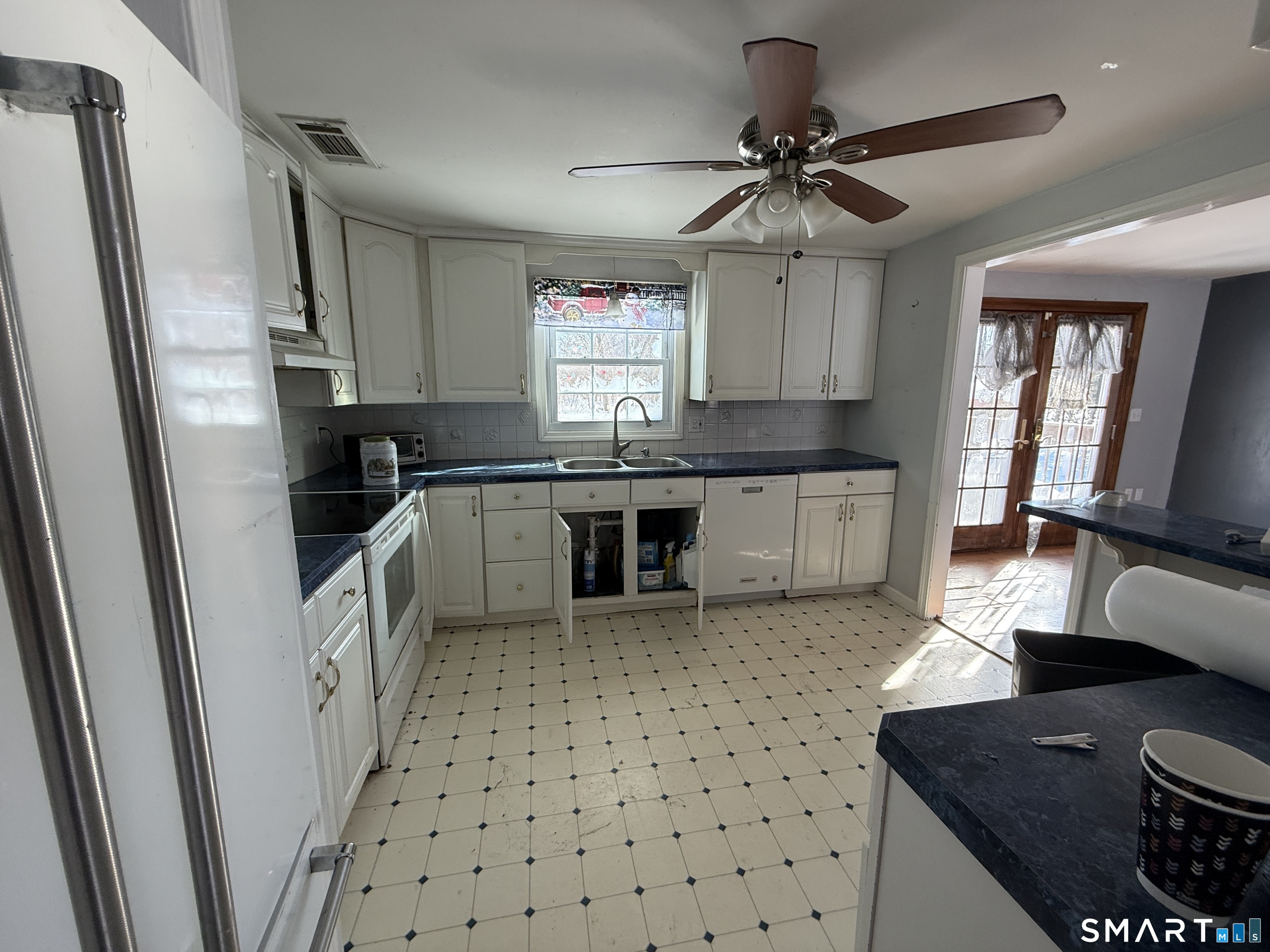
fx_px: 514
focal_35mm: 14
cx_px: 635
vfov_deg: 85.7
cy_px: 476
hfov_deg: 102.1
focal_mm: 2.22
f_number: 2.2
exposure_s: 1/99
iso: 125
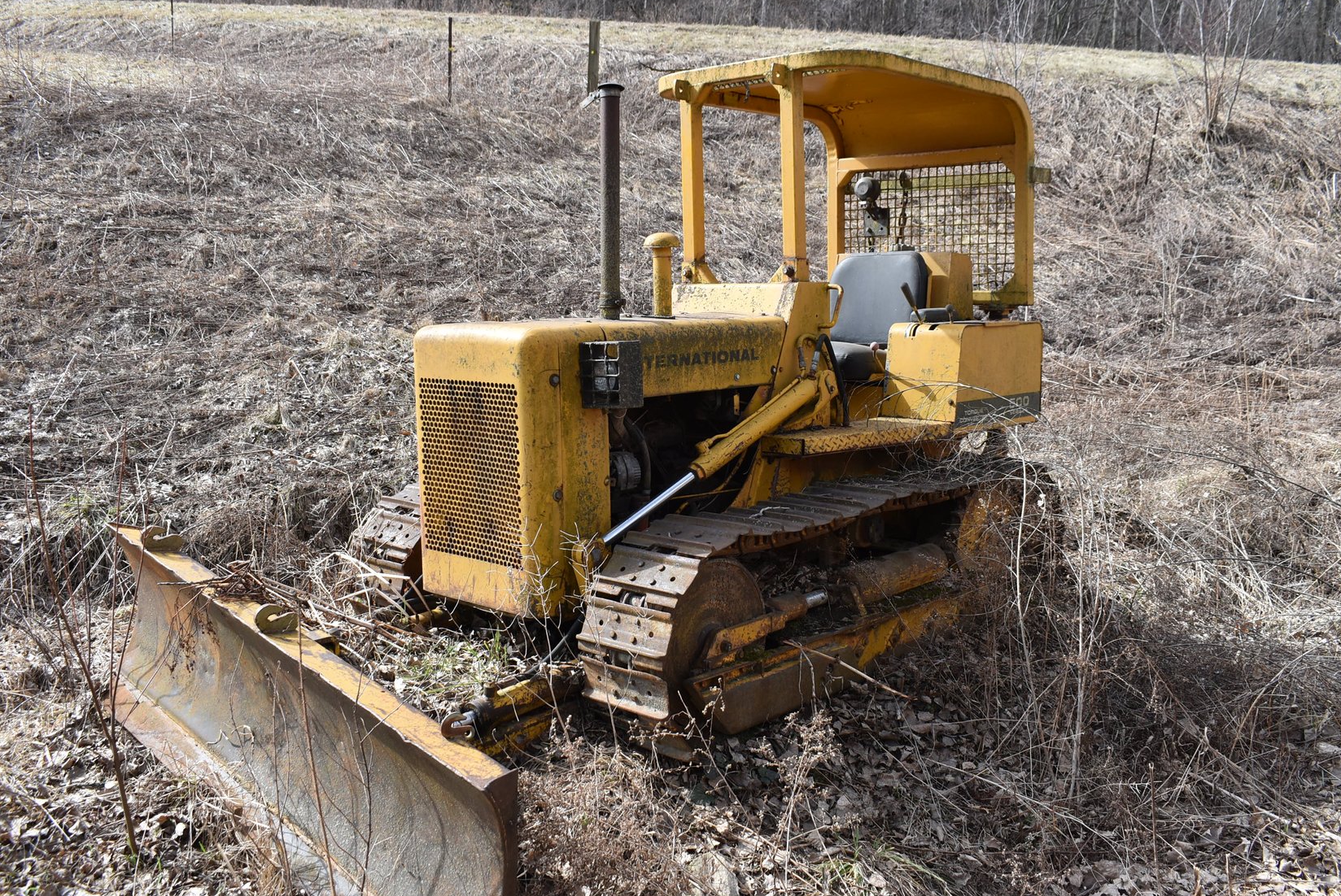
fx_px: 1268
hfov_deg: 55.8
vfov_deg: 39.0
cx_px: 677
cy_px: 441
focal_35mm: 34
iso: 200
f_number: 7.1
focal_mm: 22
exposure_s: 1/250
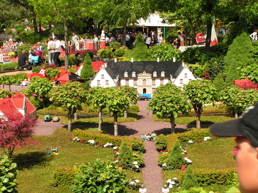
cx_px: 129
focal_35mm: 59
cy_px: 96
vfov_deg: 24.8
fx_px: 440
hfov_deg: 32.7
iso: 50
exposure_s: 1/200
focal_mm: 9.9
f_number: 5.6
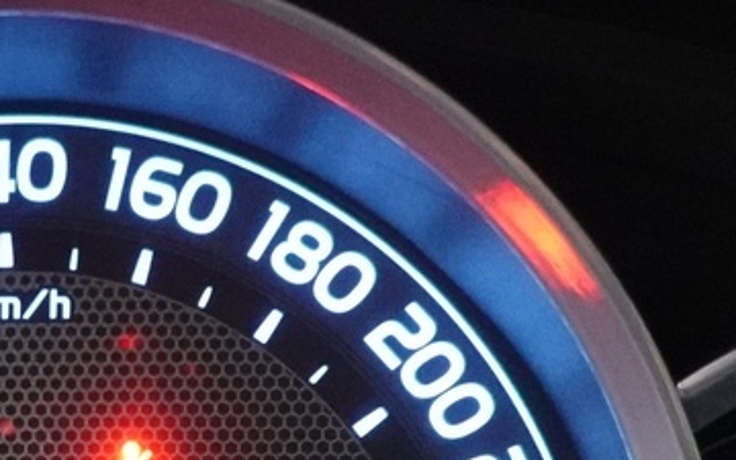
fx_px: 2206
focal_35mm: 110
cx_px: -37
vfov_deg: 11.7
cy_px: 499
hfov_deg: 18.3
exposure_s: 1/50
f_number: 1.8
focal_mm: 9.4
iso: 3200
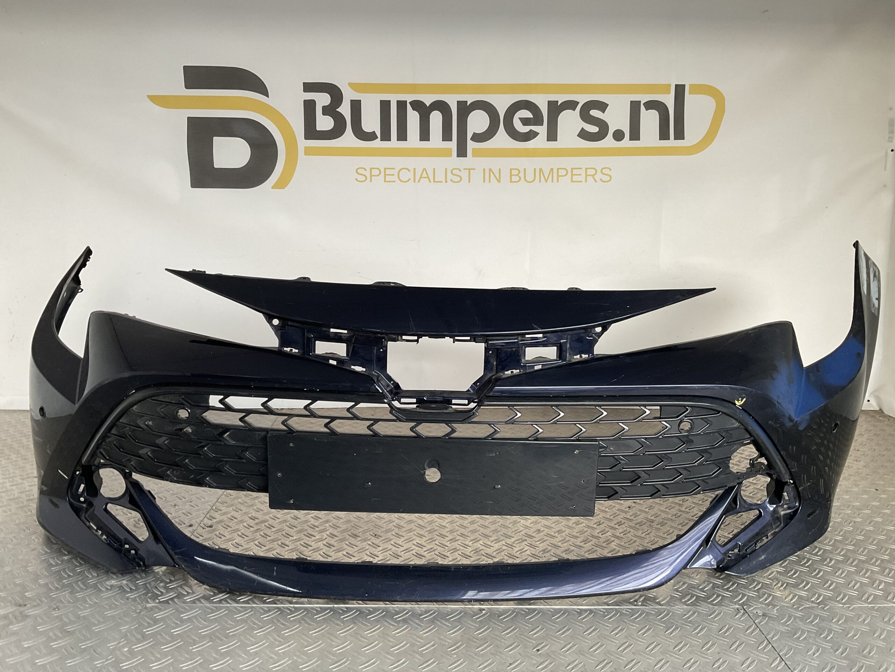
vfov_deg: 48.2
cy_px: 336
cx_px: 448
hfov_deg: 61.7
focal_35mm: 29
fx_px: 750
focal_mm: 3
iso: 50
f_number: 1.8
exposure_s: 1/50
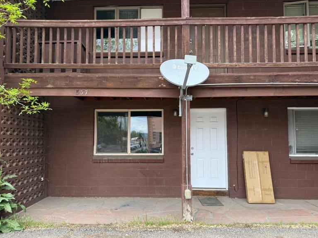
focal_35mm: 26
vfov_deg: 53.0
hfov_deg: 67.3
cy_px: 125
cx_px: 154
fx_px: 239
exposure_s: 1/660
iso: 80
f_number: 1.78
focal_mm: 6.76
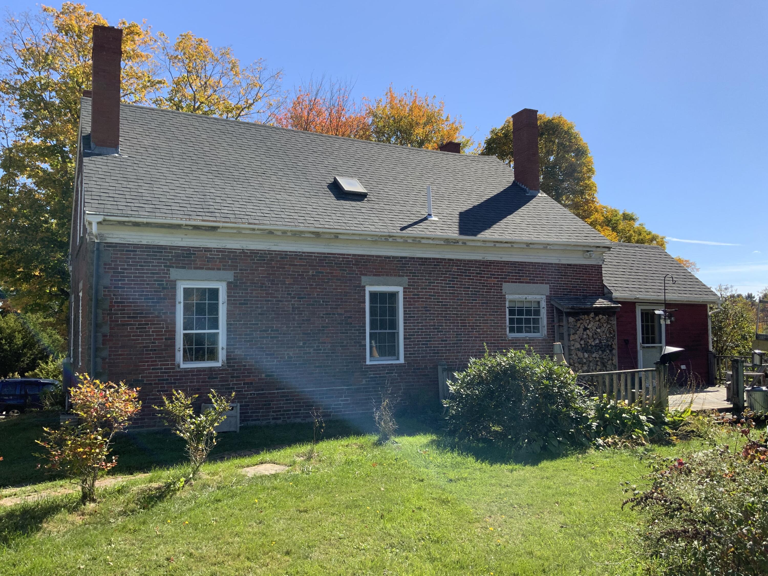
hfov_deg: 61.7
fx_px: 643
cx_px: 384
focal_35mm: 29
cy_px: 288
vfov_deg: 48.2
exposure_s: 1/1221
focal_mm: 3
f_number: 1.8
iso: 16
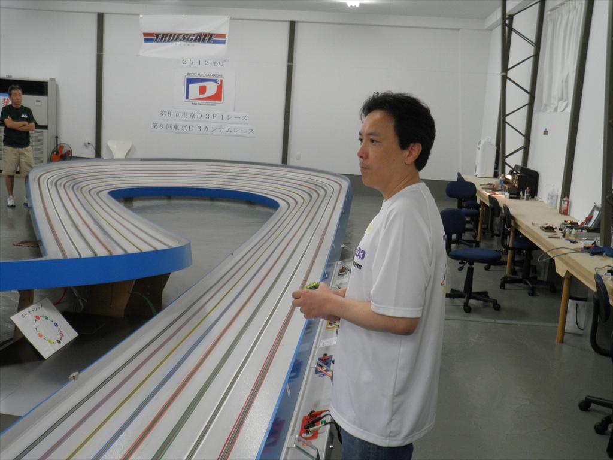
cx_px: 306
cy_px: 230
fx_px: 726
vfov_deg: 35.1
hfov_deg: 45.8
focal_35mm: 41
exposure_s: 1/25
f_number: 3.9
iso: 200
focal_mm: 7.3
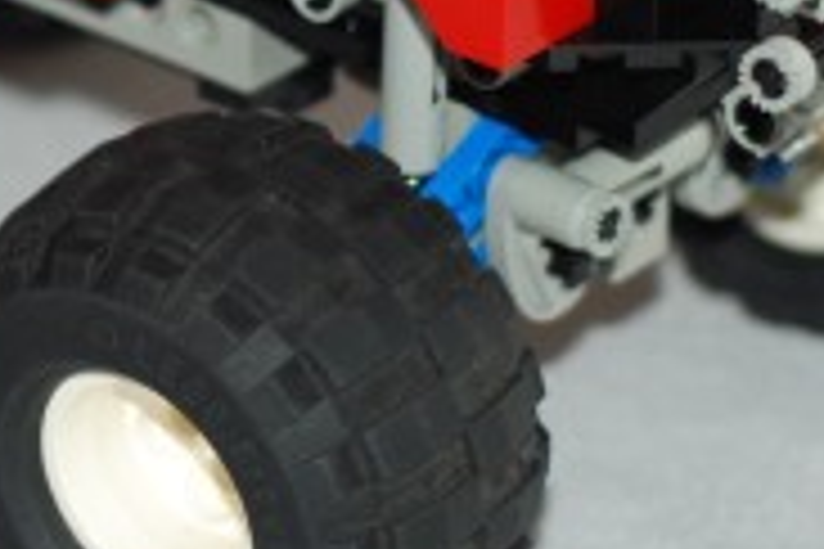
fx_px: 6019
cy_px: -230
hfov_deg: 7.8
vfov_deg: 5.2
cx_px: -68
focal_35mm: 263
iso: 200
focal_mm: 50
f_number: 2.8
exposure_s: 1/60
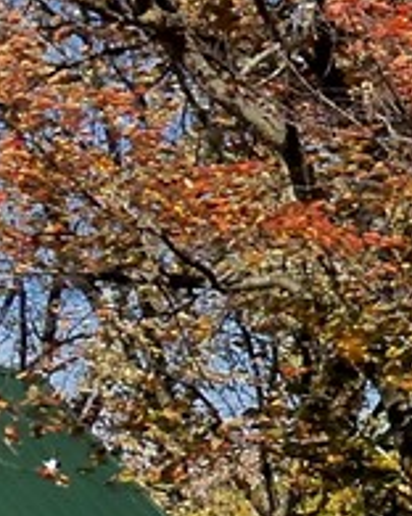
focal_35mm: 190
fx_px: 2896
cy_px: 442
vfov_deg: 10.1
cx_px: 1244
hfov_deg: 7.2
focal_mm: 6.7
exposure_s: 1/160
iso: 64
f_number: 9.2
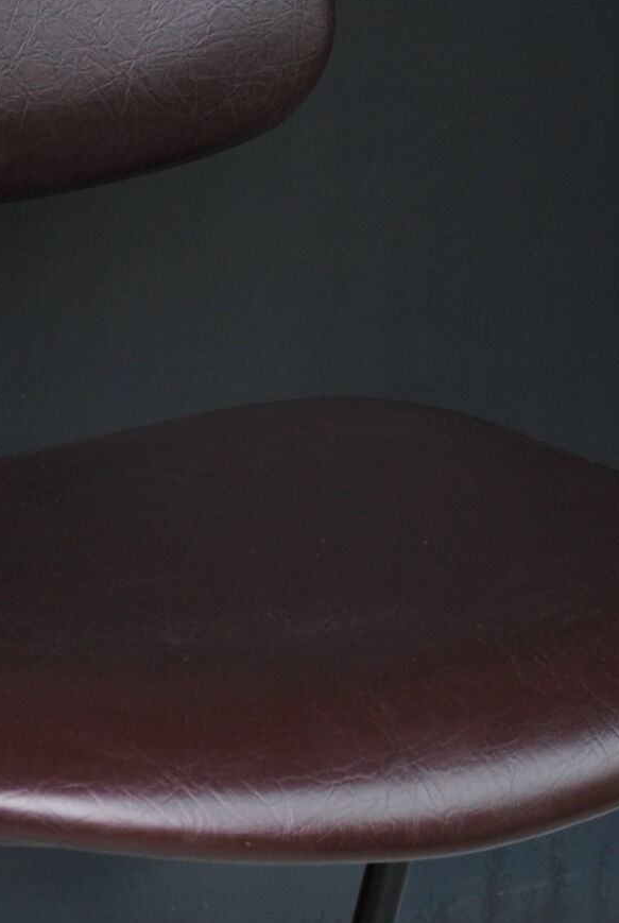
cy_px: 1021
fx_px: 2825
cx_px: 57
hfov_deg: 12.4
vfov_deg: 17.9
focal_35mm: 110
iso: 200
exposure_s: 1/40
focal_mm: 22
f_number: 4
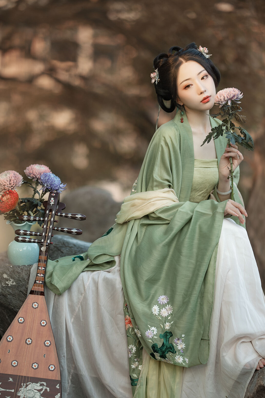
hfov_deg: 9.3
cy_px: 210
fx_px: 1635
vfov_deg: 13.9
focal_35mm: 148
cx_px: 133
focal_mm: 135
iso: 100
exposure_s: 1/640
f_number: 1.8
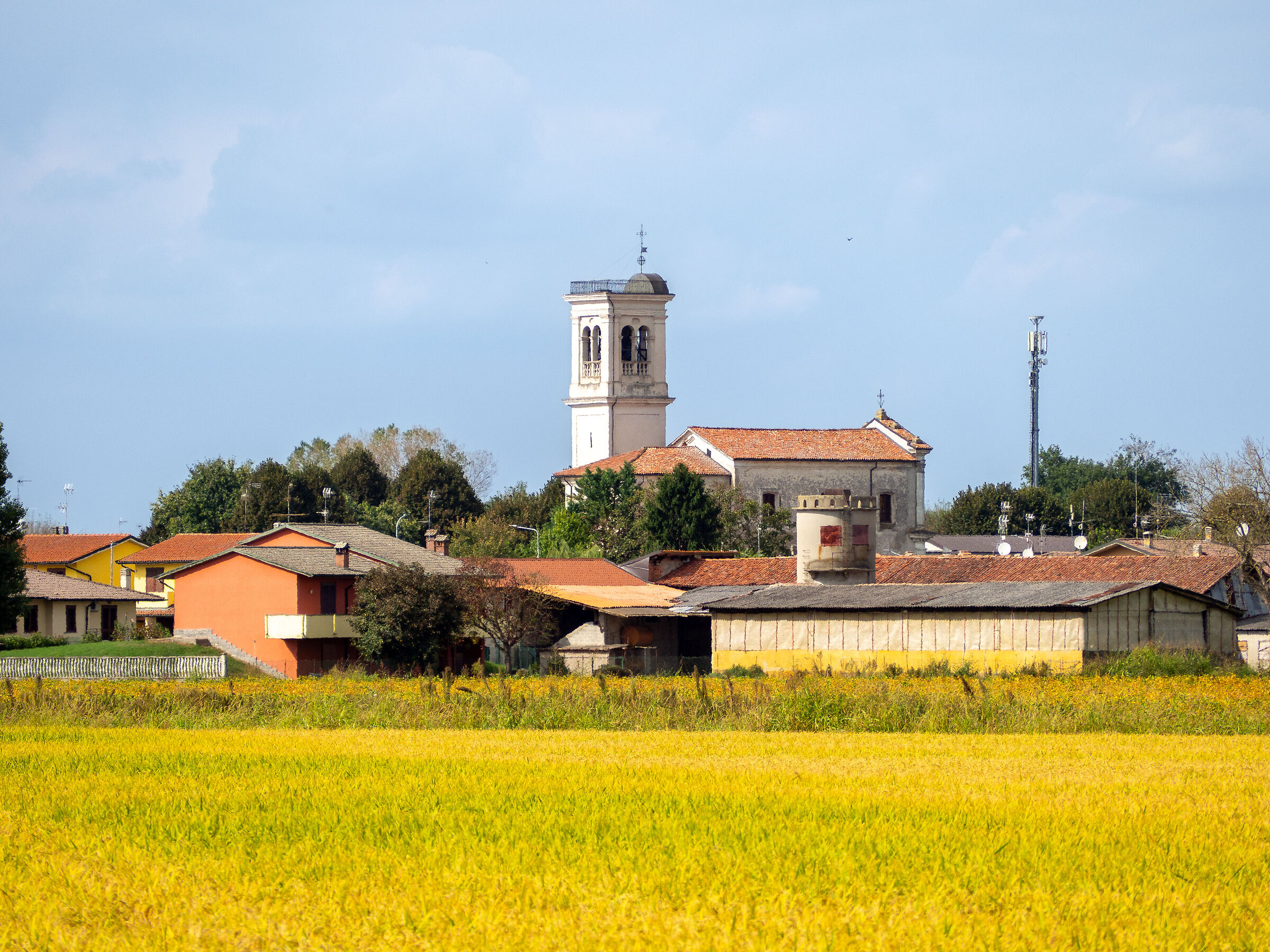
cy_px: 476
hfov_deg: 6.6
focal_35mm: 300
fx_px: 11006
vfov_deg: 5.0
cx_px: 635
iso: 200
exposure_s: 1/1000
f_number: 5.6
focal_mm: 150
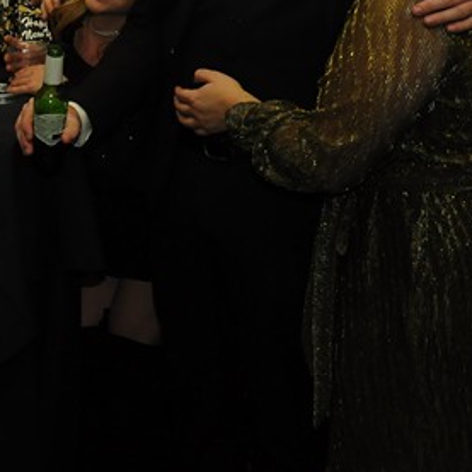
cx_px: -99
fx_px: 1558
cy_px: 65
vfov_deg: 17.0
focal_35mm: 101
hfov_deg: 16.5
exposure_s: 1/60
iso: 800
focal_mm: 22
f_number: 3.8
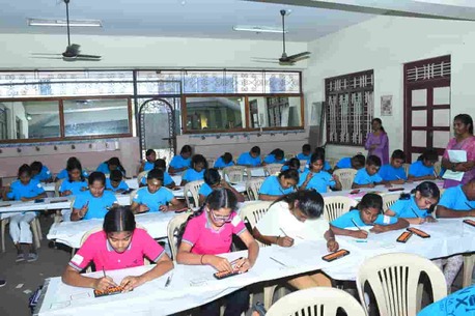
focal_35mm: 27
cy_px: 158
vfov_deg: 47.9
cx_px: 238
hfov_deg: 67.4
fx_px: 356
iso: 500
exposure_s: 1/160
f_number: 9
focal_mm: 18
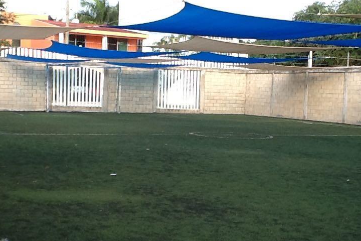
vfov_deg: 22.2
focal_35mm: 61
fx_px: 612
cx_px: 189
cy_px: 140
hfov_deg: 32.9
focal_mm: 2.03
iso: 40
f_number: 2.4
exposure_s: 1/300
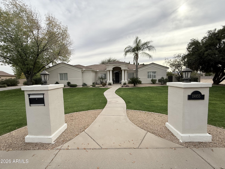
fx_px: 91
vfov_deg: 85.7
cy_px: 84
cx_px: 112
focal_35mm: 14
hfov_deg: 102.1
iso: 64
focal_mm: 2.22
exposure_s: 1/2092
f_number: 2.2
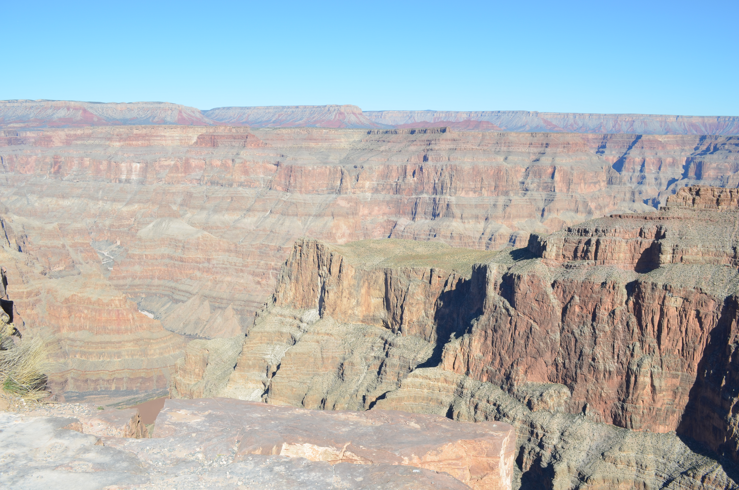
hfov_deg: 57.3
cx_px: 370
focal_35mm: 33
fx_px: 676
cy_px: 245
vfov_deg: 39.8
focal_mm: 22
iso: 100
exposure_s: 1/250
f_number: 8
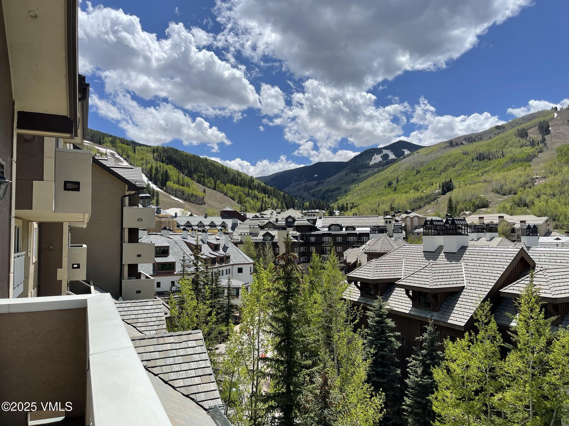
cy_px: 213
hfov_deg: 67.3
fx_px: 427
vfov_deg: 53.1
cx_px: 284
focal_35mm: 26
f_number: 1.6
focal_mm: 5.1
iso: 32
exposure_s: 1/5917
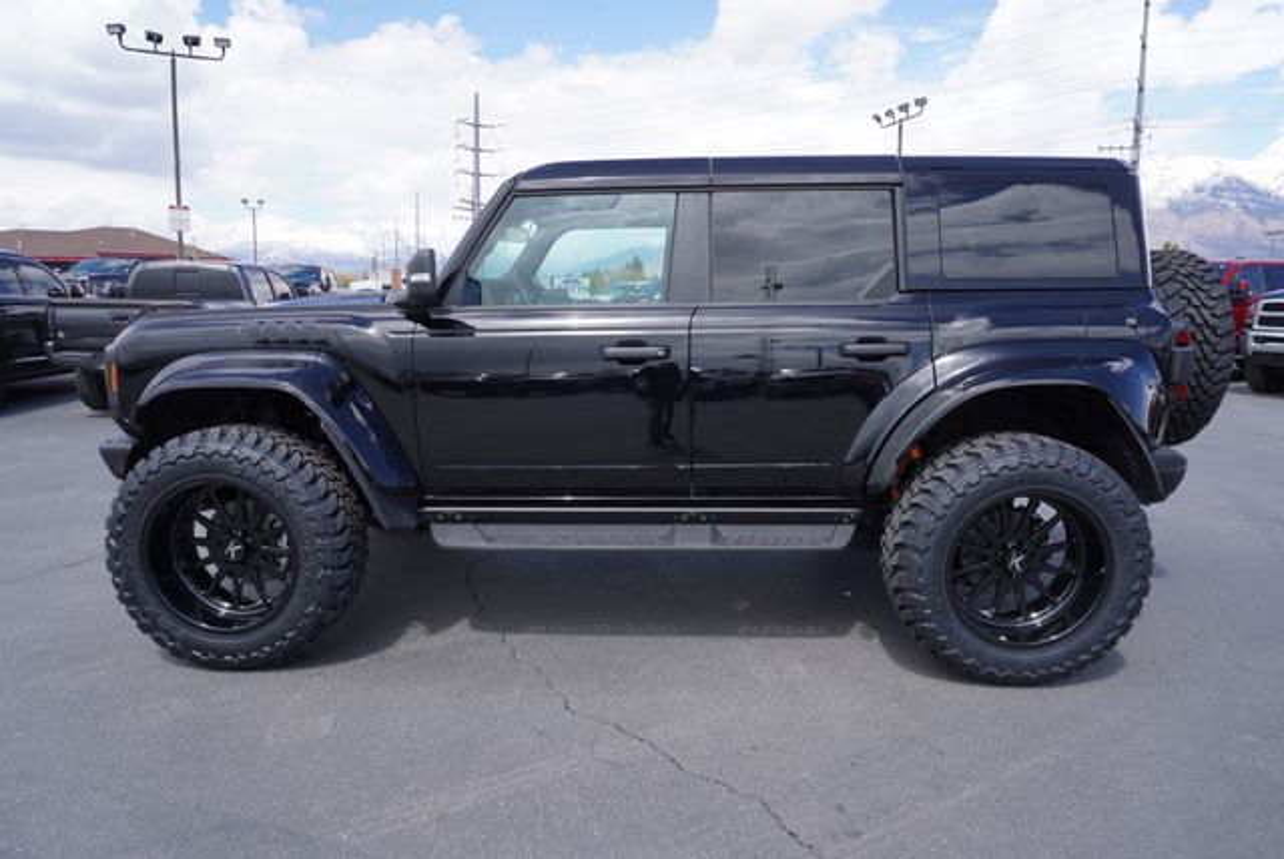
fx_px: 857
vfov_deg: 53.2
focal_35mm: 24
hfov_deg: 73.7
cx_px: 642
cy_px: 430
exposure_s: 1/200
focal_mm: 16
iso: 100
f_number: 7.1
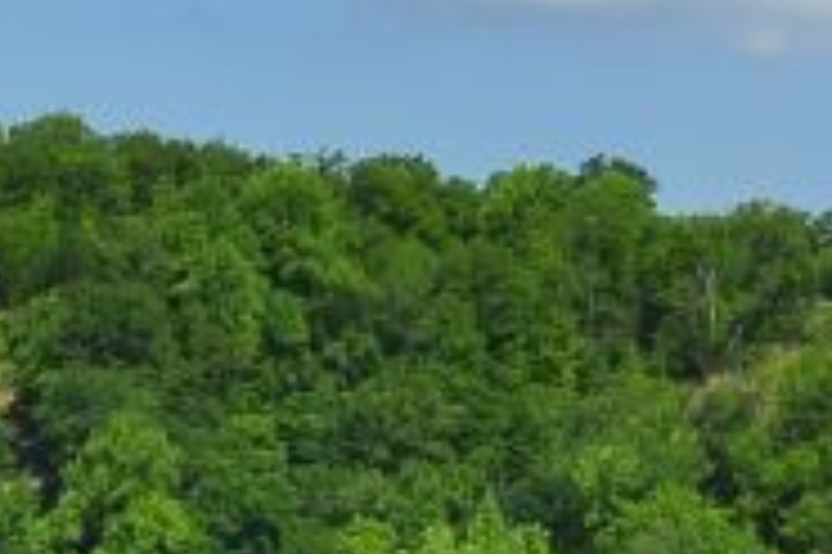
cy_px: 1275
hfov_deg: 9.4
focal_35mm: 216
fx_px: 4987
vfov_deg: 6.1
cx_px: -207
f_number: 25
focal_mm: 26
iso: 200
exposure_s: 1/60
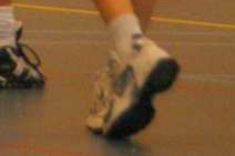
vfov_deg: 1.8
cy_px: -283
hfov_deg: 2.7
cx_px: -248
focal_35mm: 765
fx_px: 4990
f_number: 5.6
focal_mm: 90
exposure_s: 1/125
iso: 800
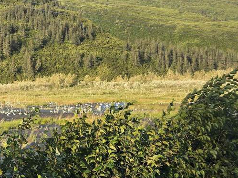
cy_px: 89
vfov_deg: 24.8
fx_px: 406
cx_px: -56
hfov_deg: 28.1
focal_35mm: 59
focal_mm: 6.3
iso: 12
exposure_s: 1/180
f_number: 1.7
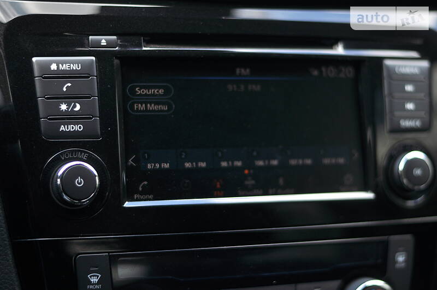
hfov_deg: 27.0
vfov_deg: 18.1
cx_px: 218
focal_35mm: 75
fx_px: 909
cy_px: 145
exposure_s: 1/640
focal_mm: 50
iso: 250
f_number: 1.8
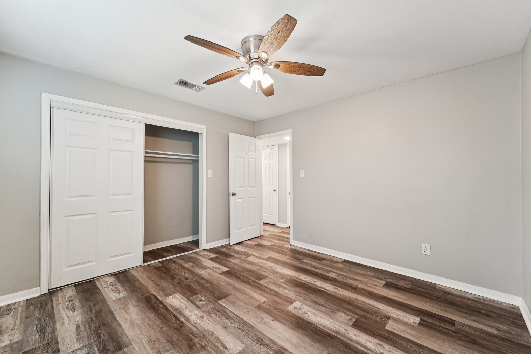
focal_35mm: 14
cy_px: 177
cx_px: 266
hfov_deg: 104.3
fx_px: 206
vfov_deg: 81.2
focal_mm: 14
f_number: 8
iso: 500
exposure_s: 1/25
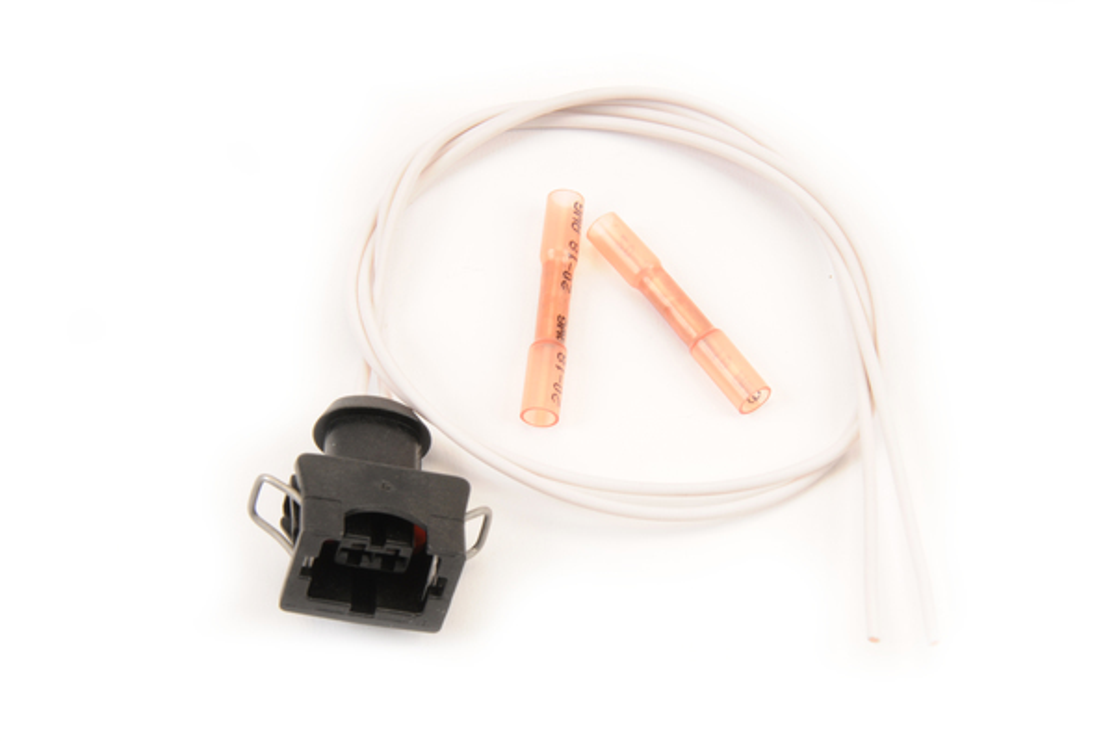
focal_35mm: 131
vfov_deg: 10.4
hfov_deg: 15.7
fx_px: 4055
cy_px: 389
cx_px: 592
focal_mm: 82
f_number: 22
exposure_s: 1/200
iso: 200
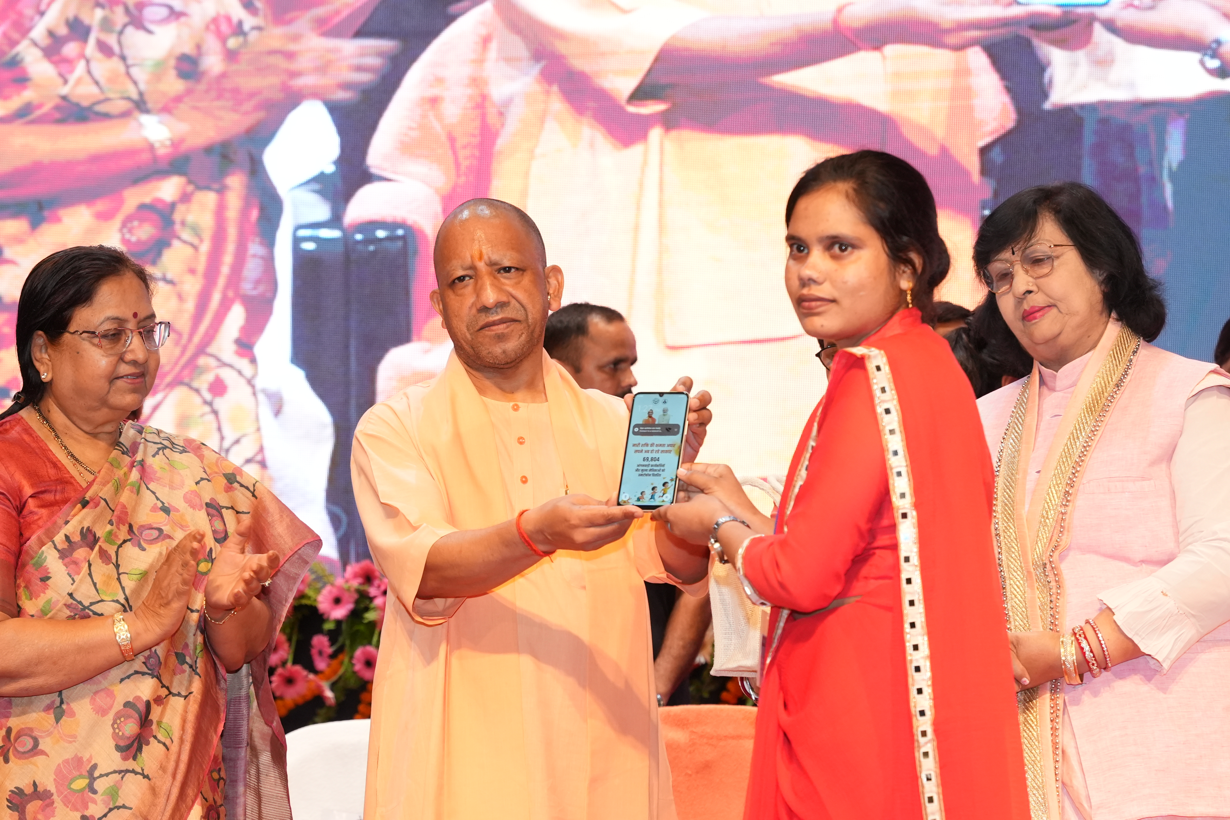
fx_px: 3587
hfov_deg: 19.5
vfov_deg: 13.0
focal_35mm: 105
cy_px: 410
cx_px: 615
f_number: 4.5
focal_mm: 70
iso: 2000
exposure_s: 1/160
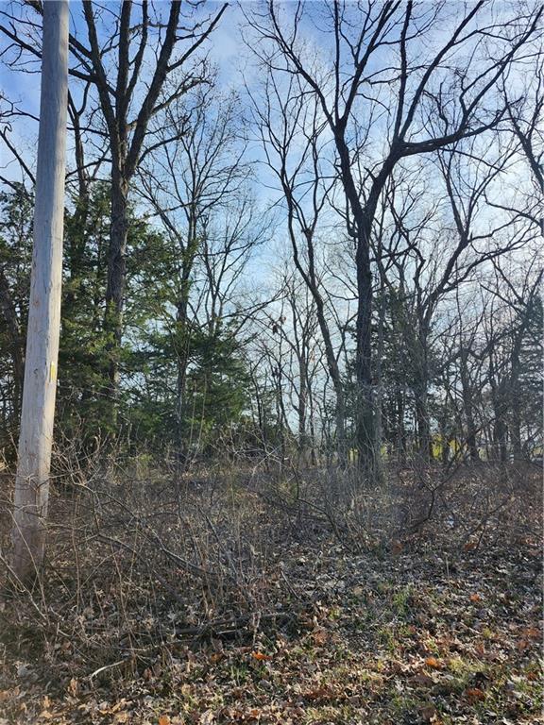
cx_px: 272
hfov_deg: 58.9
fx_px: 482
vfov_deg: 73.9
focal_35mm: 23
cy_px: 362
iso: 25
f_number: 1.8
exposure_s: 1/803
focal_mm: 5.54
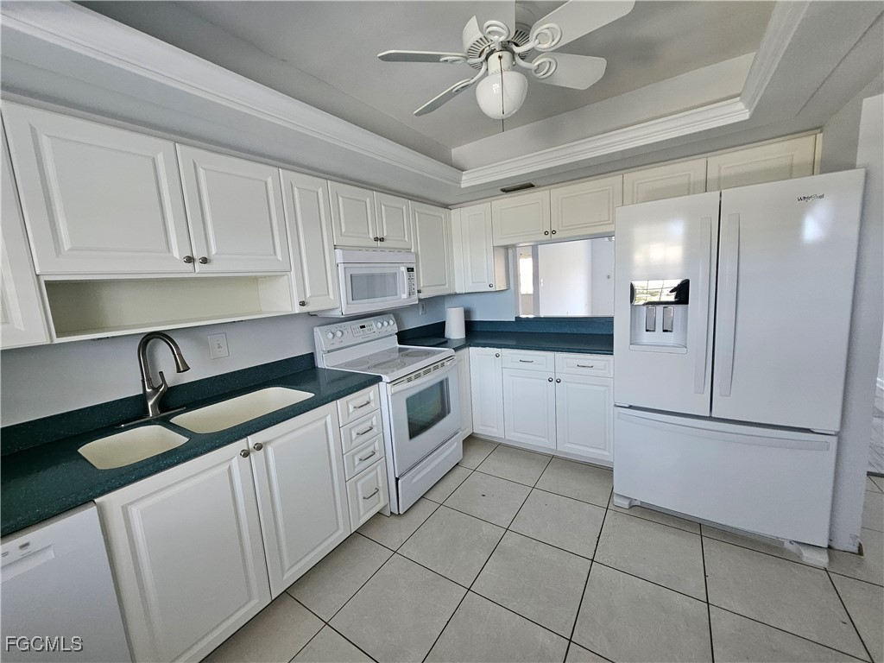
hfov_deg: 106.2
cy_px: 332
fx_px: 332
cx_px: 442
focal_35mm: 13
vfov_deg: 89.9
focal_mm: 1.74
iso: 200
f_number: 2.2
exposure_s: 1/60
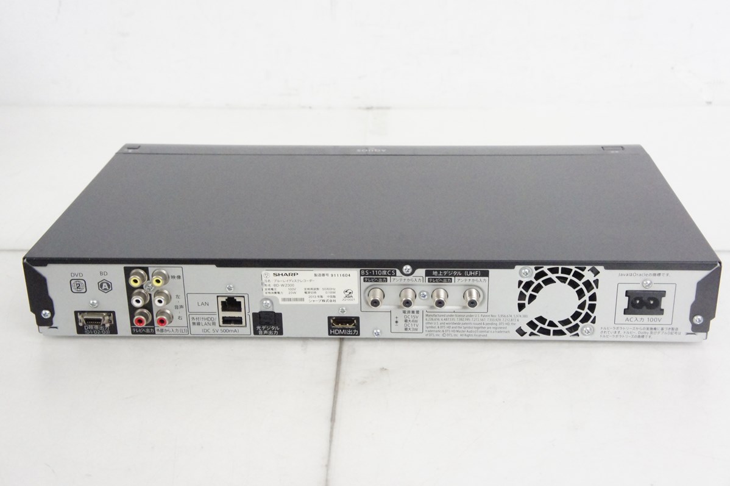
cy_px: 243
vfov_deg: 28.9
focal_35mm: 46
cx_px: 365
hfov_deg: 42.4
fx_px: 942
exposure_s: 1/50
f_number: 10
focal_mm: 31
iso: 6400
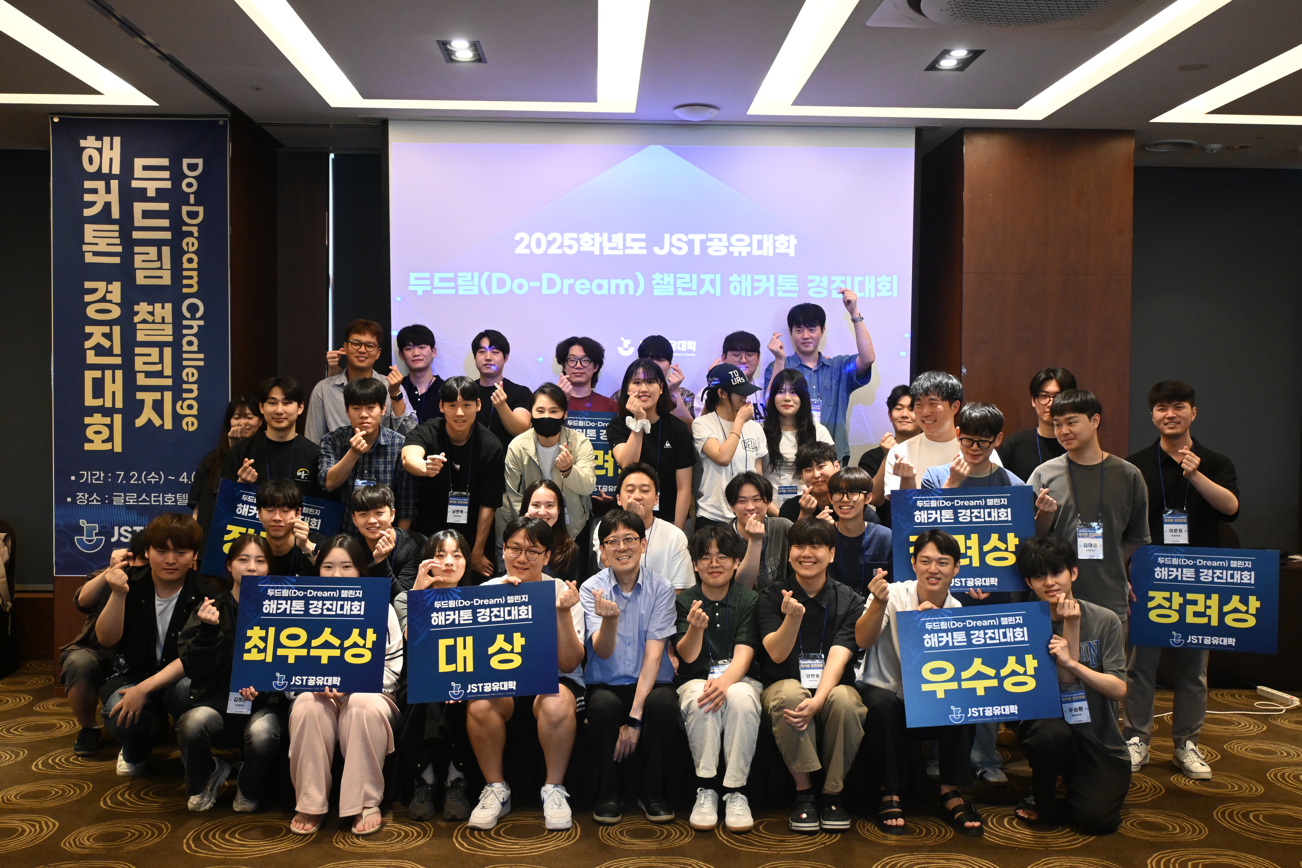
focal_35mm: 34
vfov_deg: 39.1
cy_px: 434
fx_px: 1221
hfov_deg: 56.1
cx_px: 651
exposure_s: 1/125
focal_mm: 22.5
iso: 2000
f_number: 4
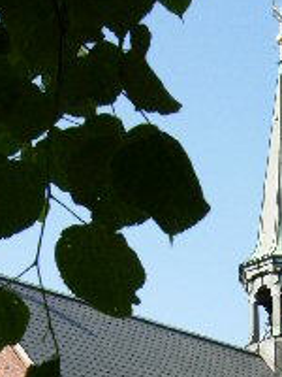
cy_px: 541
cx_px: 250
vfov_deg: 16.8
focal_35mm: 108
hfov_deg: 13.6
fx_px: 1173
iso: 50
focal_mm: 7.5
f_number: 4.8
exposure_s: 1/235
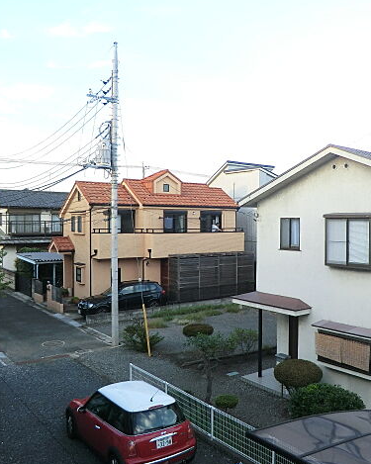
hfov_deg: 44.8
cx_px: 260
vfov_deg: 55.7
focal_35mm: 32
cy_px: 232
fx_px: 439
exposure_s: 1/60
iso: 80
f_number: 3.2
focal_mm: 4.3
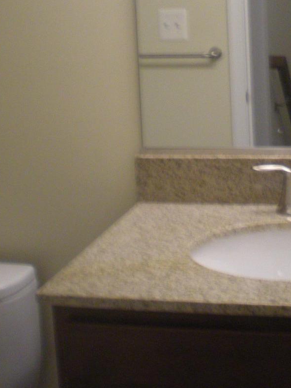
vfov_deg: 25.9
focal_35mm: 74
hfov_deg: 19.6
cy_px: 77
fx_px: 829
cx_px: 253
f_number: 3.1
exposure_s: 1/39
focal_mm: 6.3
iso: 200
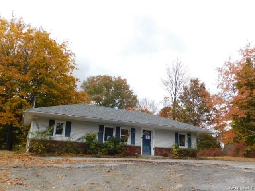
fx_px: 221
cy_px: 96
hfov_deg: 60.0
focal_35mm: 30
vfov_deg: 46.8
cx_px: 128
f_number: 3.2
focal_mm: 5.3
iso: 125
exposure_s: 1/500
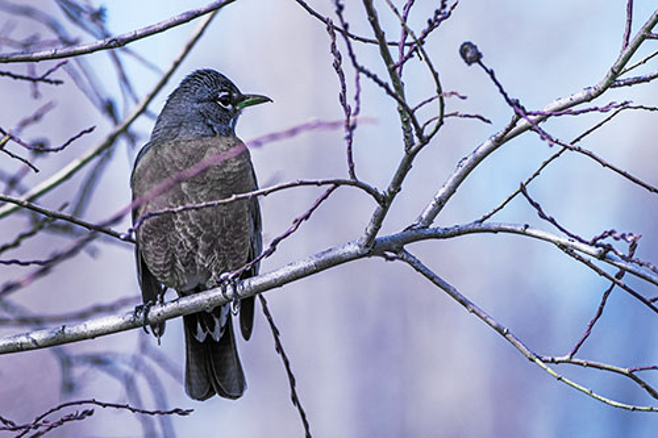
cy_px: 219
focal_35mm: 600
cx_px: 329
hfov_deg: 3.4
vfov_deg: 2.3
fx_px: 10962
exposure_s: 1/640
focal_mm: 600
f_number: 11
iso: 720
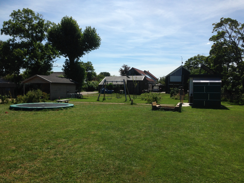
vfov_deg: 42.9
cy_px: 92
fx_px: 233
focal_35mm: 33
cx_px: 122
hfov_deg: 55.4
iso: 50
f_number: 2.4
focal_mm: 4.12
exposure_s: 1/3012
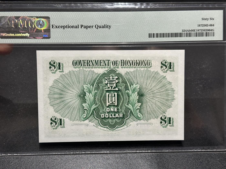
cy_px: 84
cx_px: 113
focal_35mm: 48
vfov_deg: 30.3
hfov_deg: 39.7
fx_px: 313
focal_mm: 6.86
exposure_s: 1/50
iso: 160
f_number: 1.78
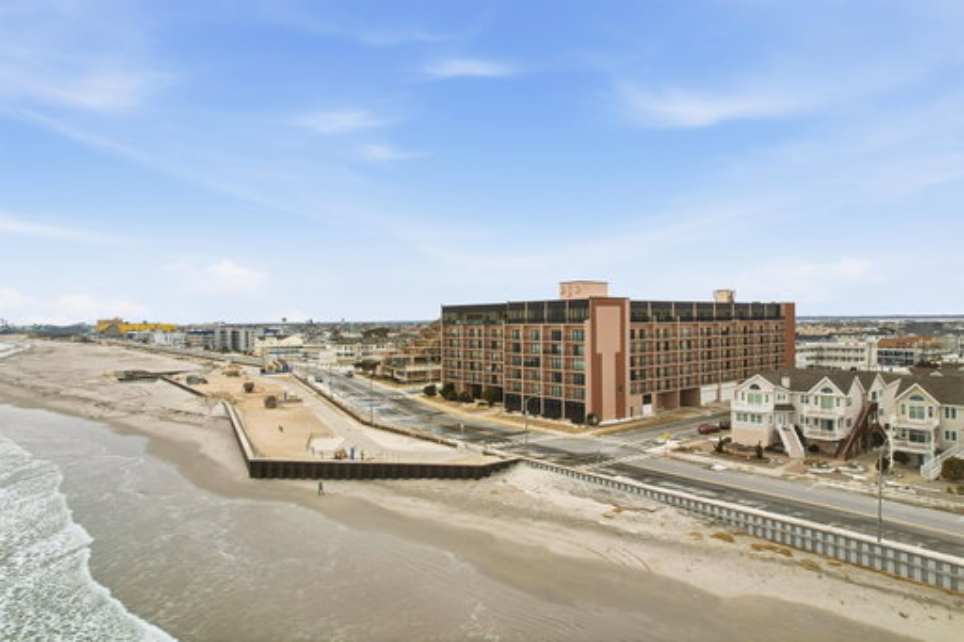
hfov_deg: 78.6
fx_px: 589
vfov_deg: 57.2
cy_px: 321
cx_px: 482
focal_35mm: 22
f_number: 2.8
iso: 100
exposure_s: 1/1000
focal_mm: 8.4
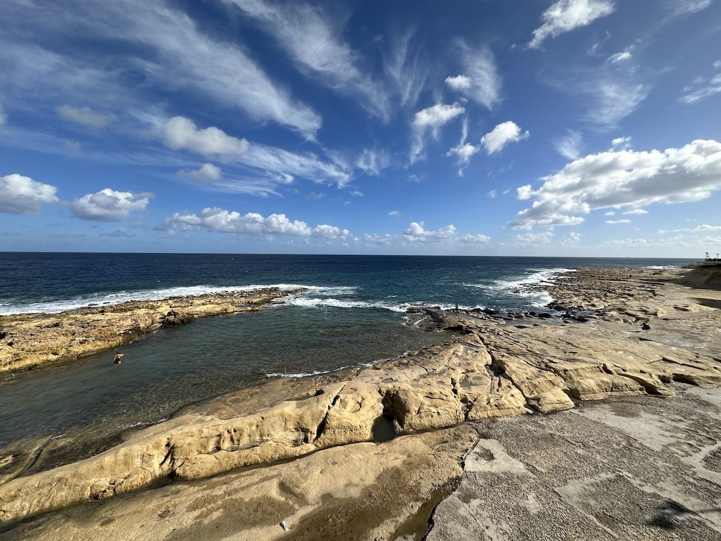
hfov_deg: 102.1
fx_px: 292
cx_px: 360
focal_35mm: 14
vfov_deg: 85.7
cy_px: 270
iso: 40
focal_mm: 2.22
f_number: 2.2
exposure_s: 1/2882
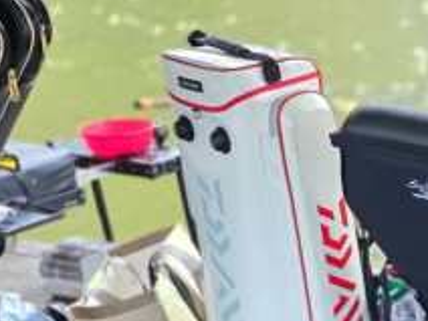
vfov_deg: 13.2
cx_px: 737
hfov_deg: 15.5
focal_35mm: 111
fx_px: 1372
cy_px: 321
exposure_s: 1/120
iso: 640
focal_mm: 6.3
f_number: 1.7
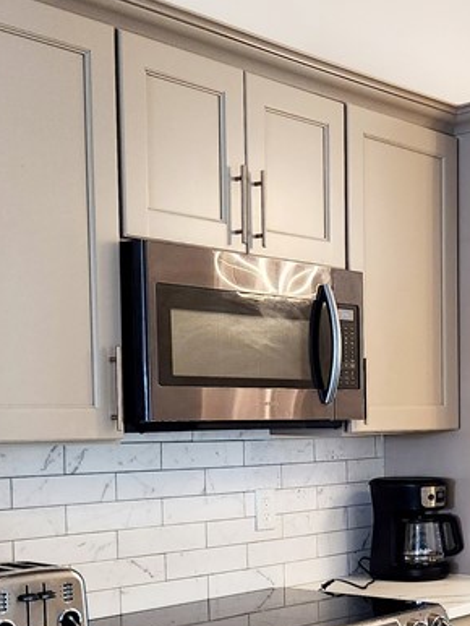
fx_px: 1103
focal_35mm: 61
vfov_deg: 31.0
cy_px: 491
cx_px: 423
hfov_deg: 23.4
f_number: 1.8
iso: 250
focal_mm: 5.4
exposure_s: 1/120
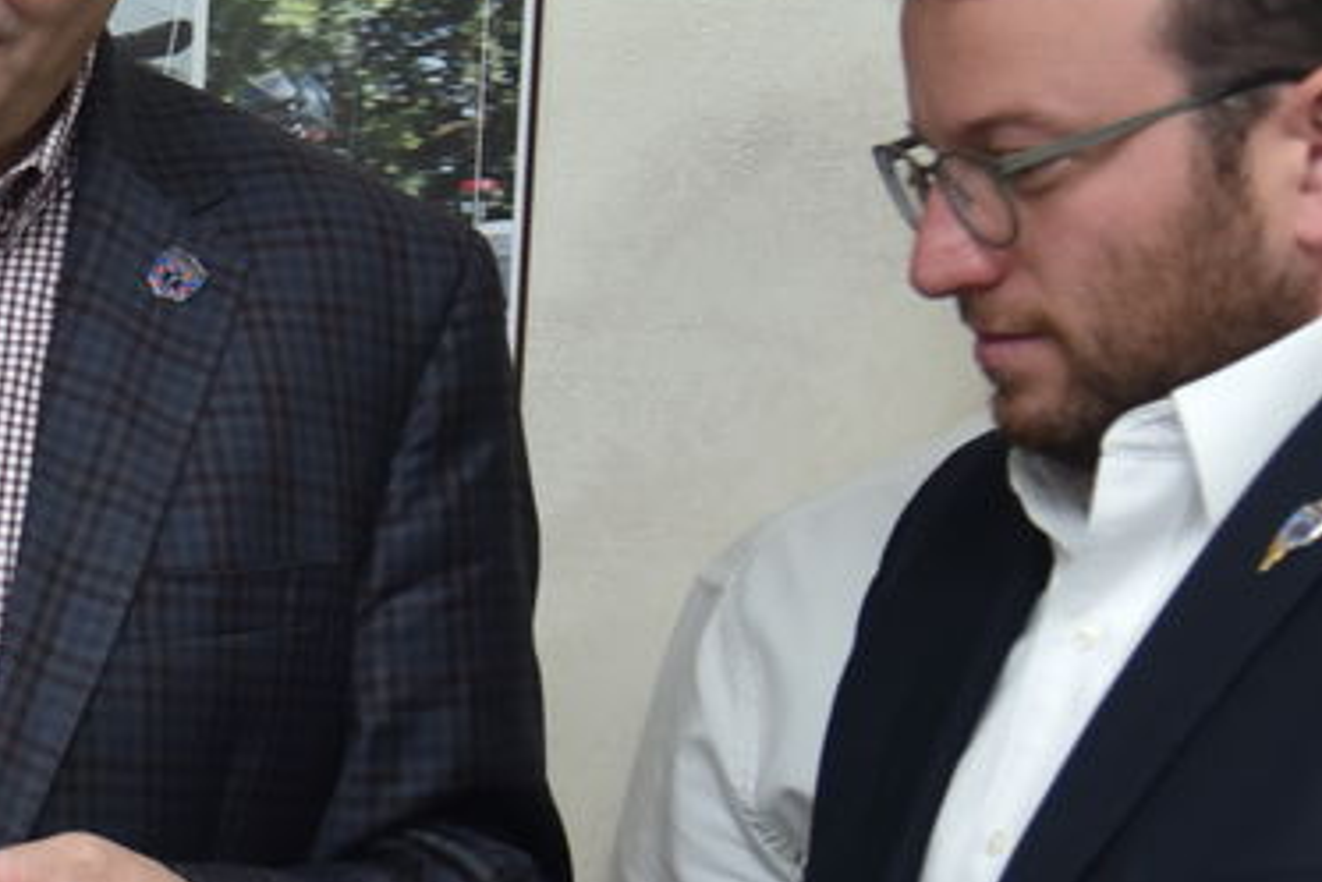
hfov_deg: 12.2
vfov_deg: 8.3
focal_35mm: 165
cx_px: -220
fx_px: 6061
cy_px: 723
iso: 500
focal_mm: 44
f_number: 4
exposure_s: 1/200
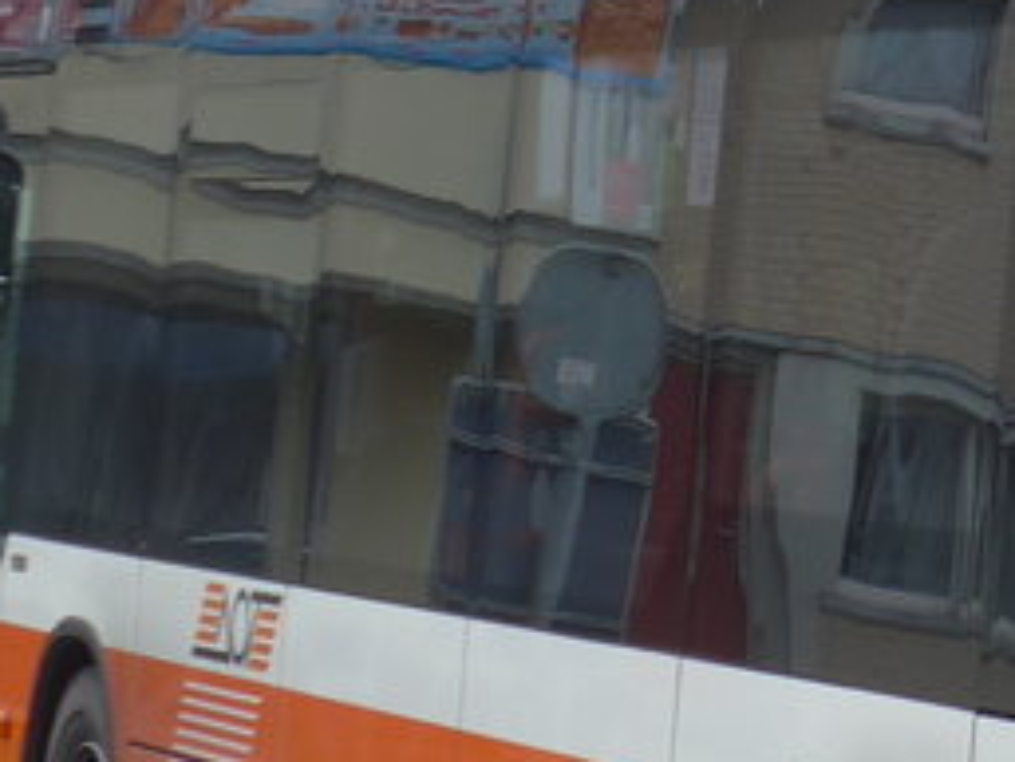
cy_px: 87
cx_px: 1631
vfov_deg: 5.4
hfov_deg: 7.1
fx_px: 8067
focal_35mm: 275
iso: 80
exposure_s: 1/125
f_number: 3.5
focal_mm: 12
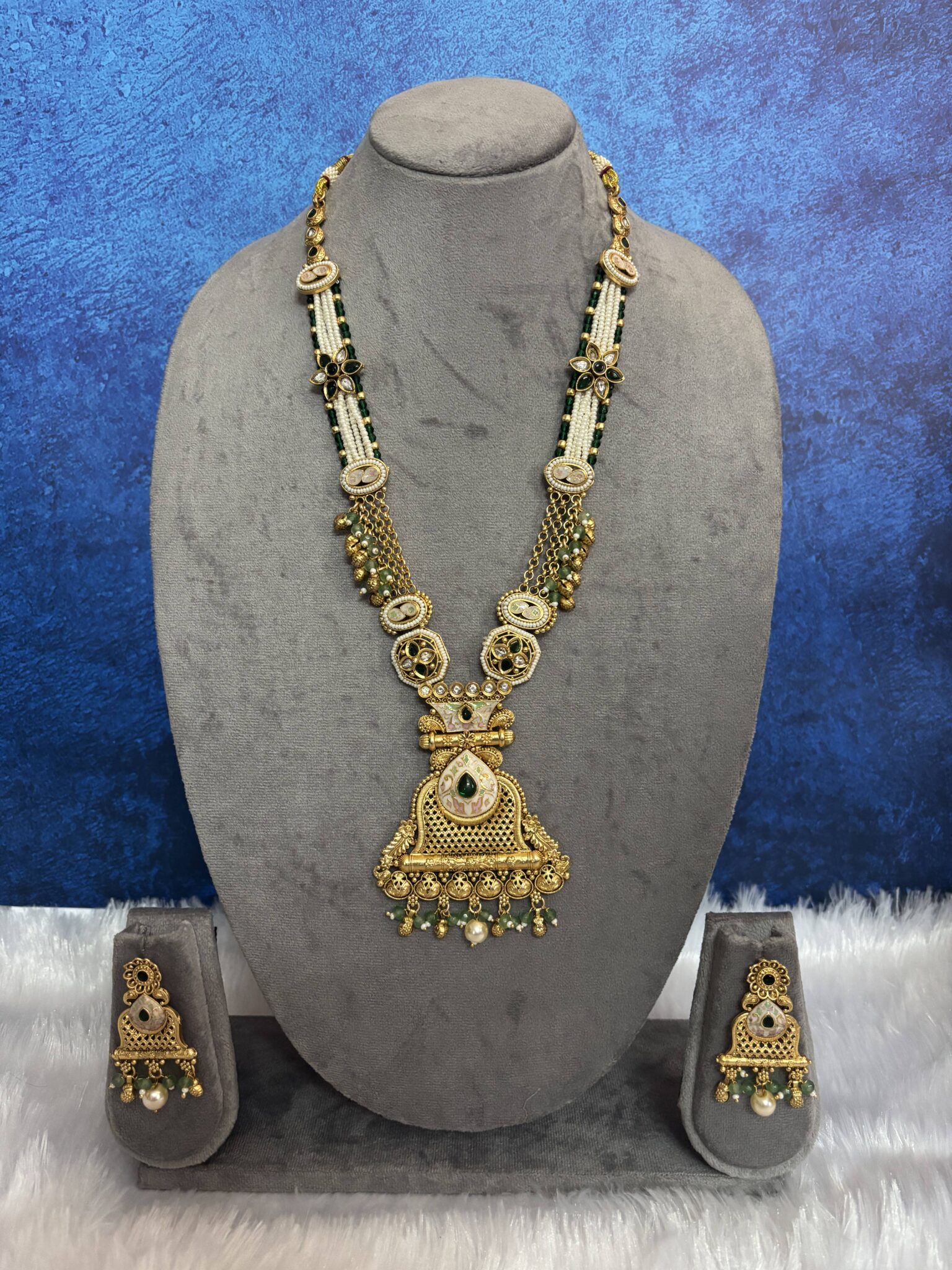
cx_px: 476
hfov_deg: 53.1
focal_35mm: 26
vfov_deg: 67.3
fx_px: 953
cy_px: 635
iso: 500
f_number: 1.6
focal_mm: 5.96
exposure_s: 1/50
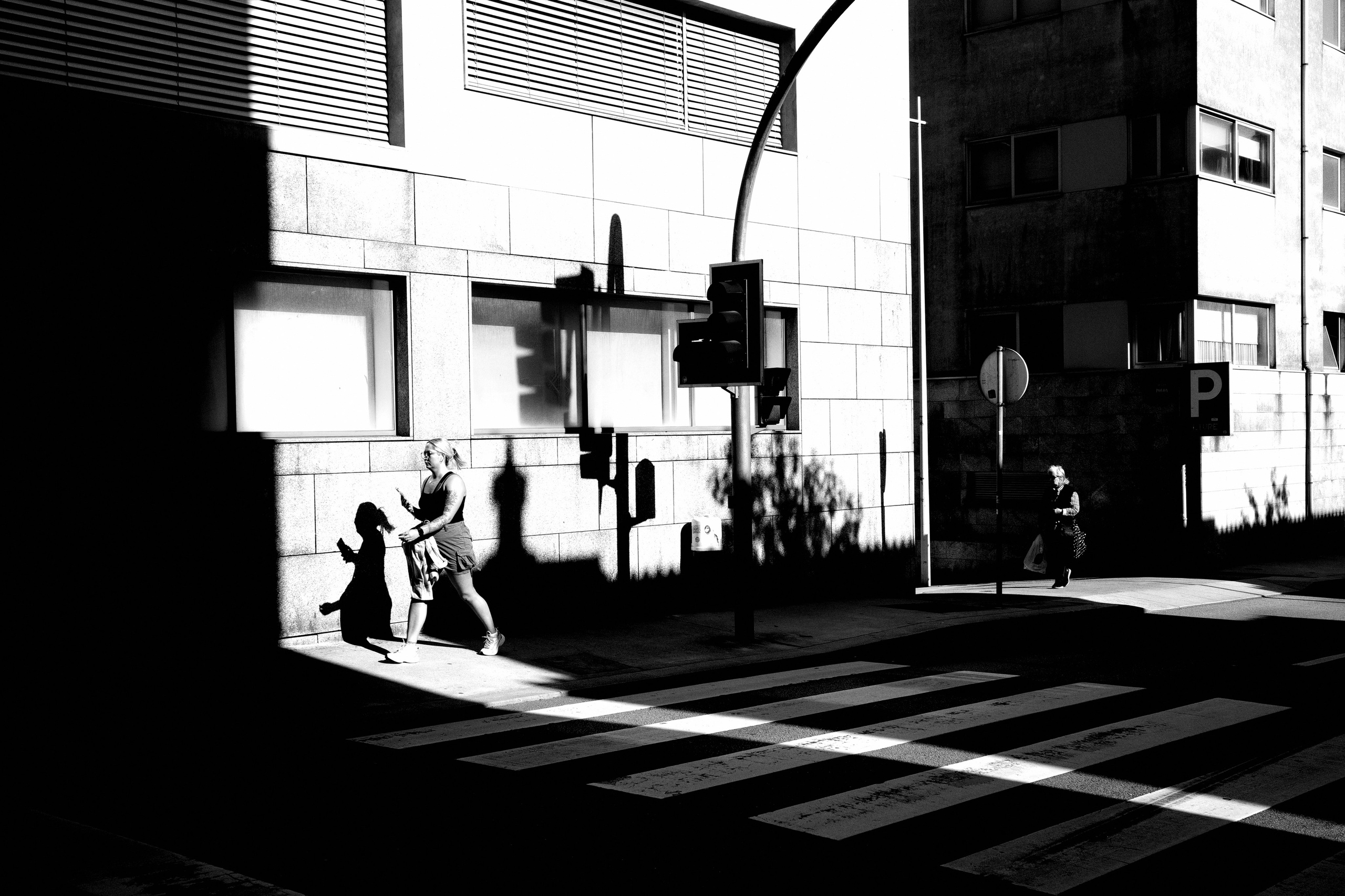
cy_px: 448
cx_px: 672
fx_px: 1494
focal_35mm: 40
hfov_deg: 48.5
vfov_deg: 33.4
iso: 200
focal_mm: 26
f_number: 5.6
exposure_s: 1/1000
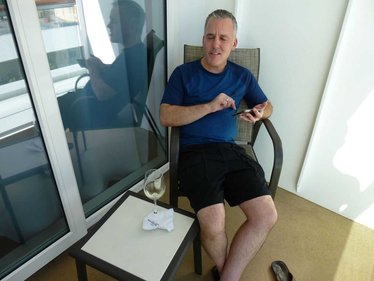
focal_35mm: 25
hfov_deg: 69.4
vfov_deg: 54.9
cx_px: 187
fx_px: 270
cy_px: 140
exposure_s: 1/250
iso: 80
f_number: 3.3
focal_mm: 4.5
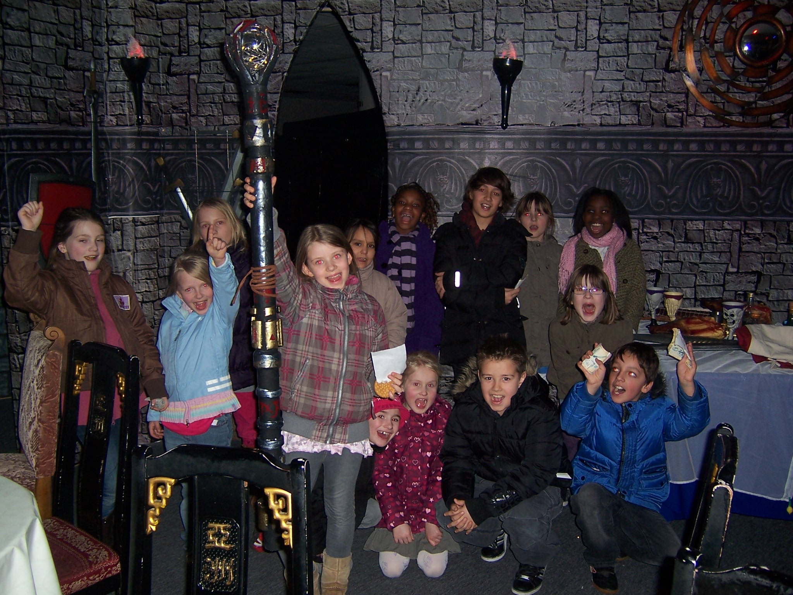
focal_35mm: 33
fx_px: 756
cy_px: 298
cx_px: 396
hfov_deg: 55.4
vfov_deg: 42.9
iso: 80
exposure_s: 1/60
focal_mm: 5.5
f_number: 2.8
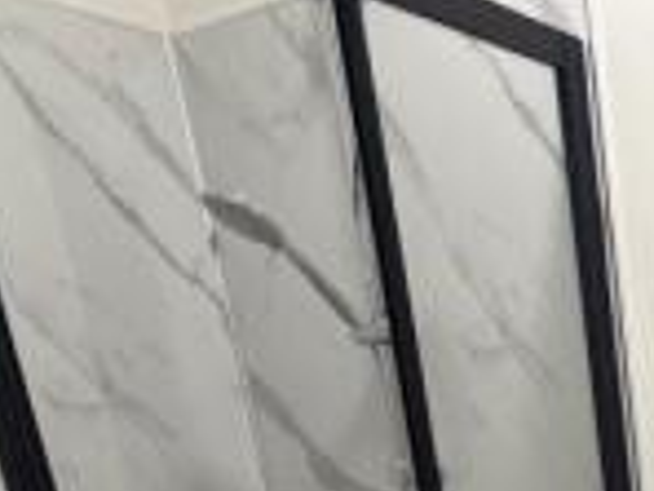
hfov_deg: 27.2
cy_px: 785
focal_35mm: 55
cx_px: 917
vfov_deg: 21.3
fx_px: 1039
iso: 160
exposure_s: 1/100
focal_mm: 2.22
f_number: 2.2
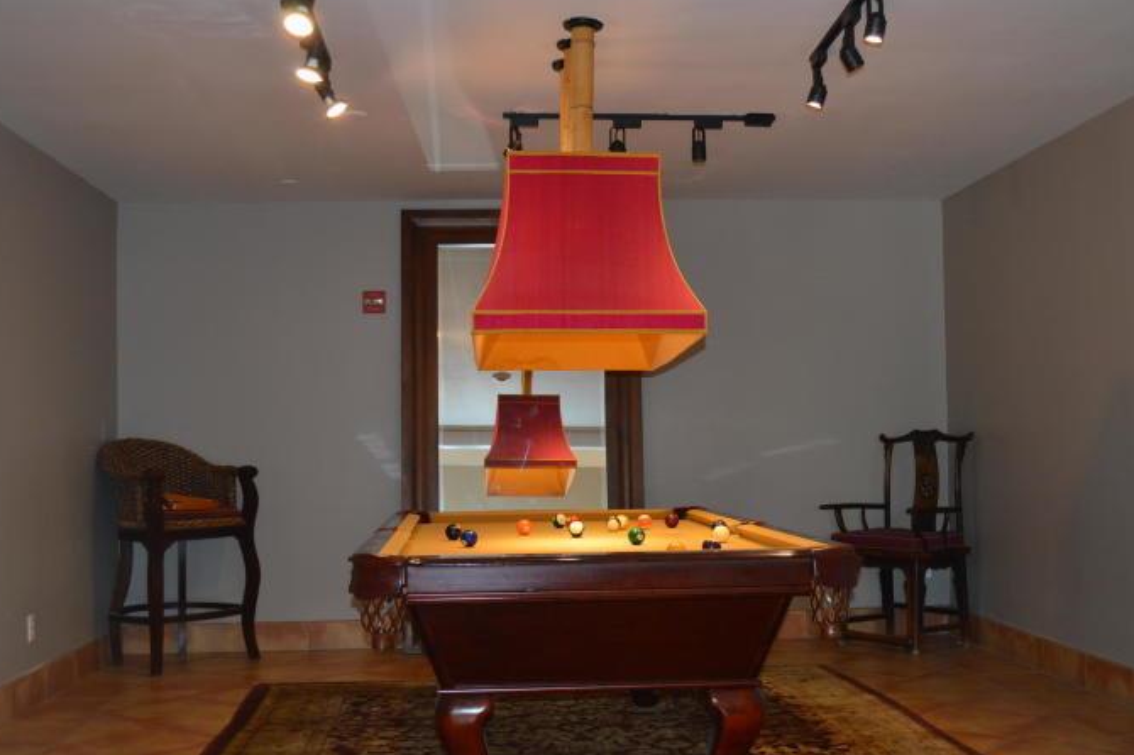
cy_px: 391
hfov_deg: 46.4
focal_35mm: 42
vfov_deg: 31.9
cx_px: 586
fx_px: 1322
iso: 500
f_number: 4.2
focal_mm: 26
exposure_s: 1/60
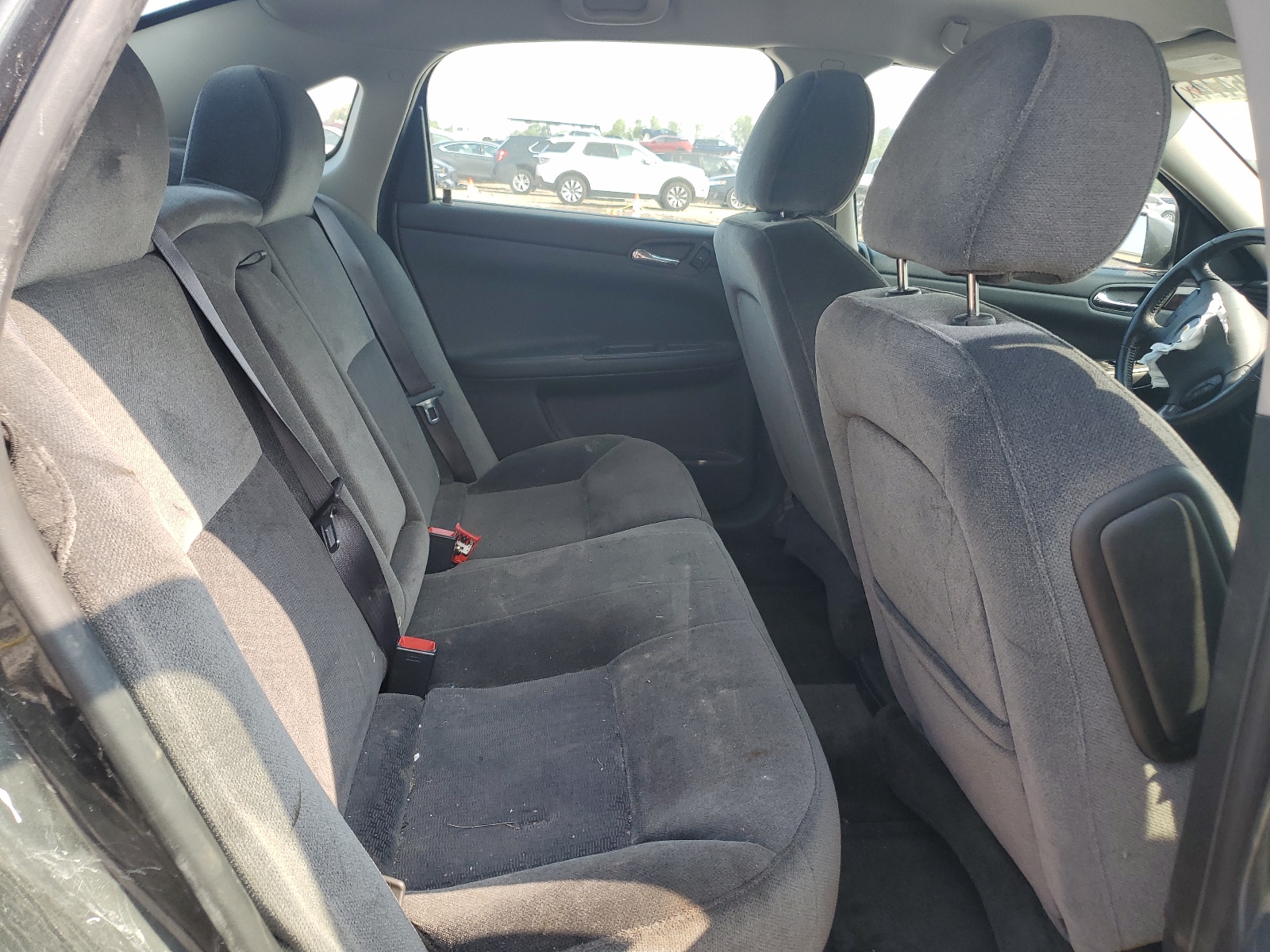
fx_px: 954
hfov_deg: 67.3
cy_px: 476
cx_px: 635
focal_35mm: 26
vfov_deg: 53.1
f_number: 1.5
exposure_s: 1/385
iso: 50
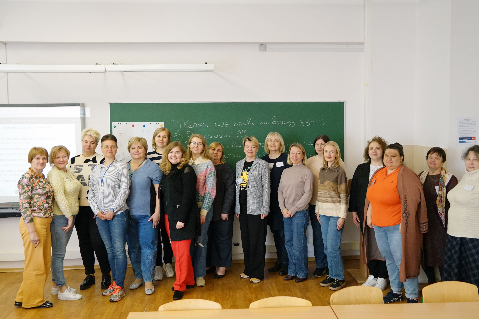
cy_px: 155
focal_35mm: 39
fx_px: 519
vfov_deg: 34.2
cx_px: 250
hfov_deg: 49.5
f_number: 4
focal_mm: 37
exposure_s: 1/125
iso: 2000
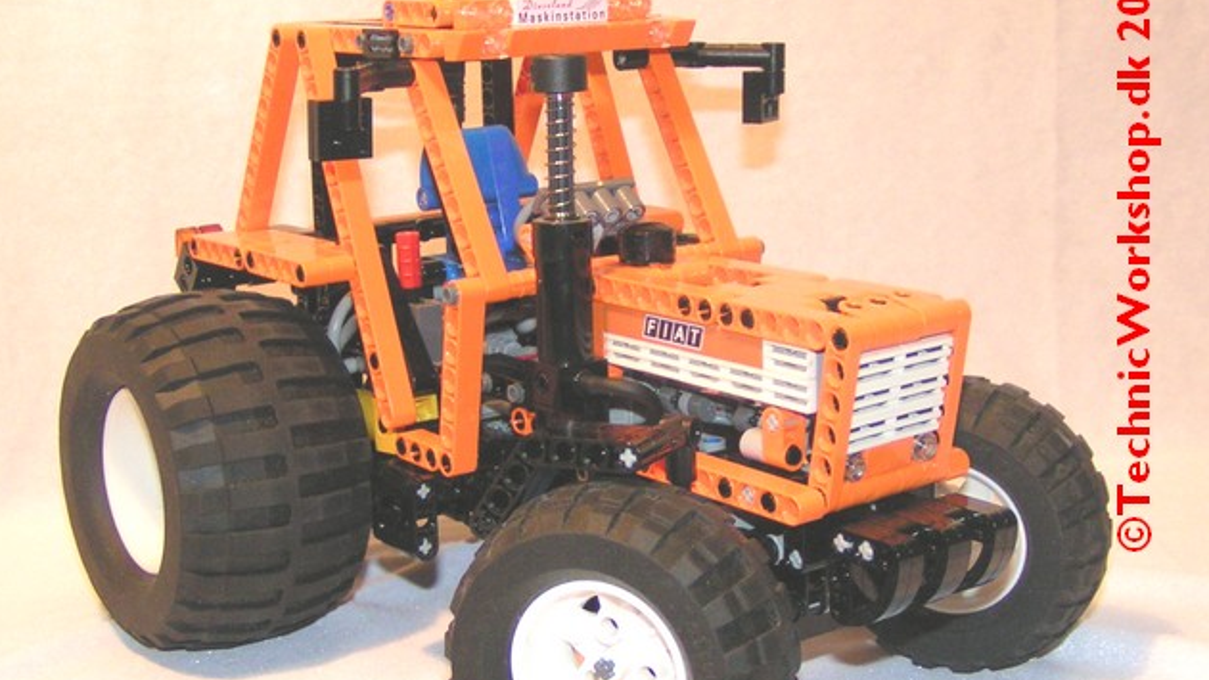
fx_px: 1346
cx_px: 600
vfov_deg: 28.3
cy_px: 402
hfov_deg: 48.4
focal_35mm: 42
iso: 200
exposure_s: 1/40
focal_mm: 5.8
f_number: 2.8
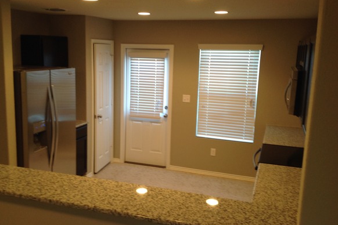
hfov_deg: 48.4
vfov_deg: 33.4
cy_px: 107
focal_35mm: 40
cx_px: 158
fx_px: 376
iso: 64
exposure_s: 1/15
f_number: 2.4
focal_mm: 4.28
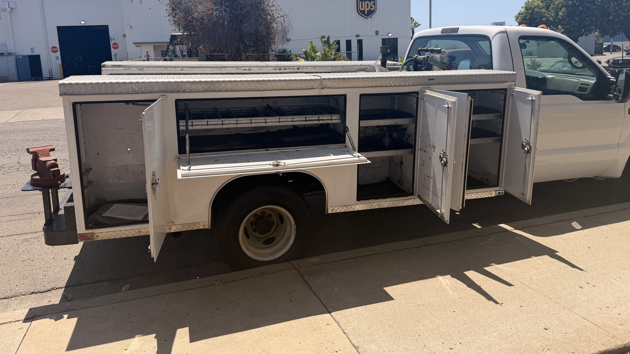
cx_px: 314
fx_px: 451
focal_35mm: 27
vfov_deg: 42.5
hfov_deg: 69.9
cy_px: 130
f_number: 1.78
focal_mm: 6.76
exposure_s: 1/4673
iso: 80
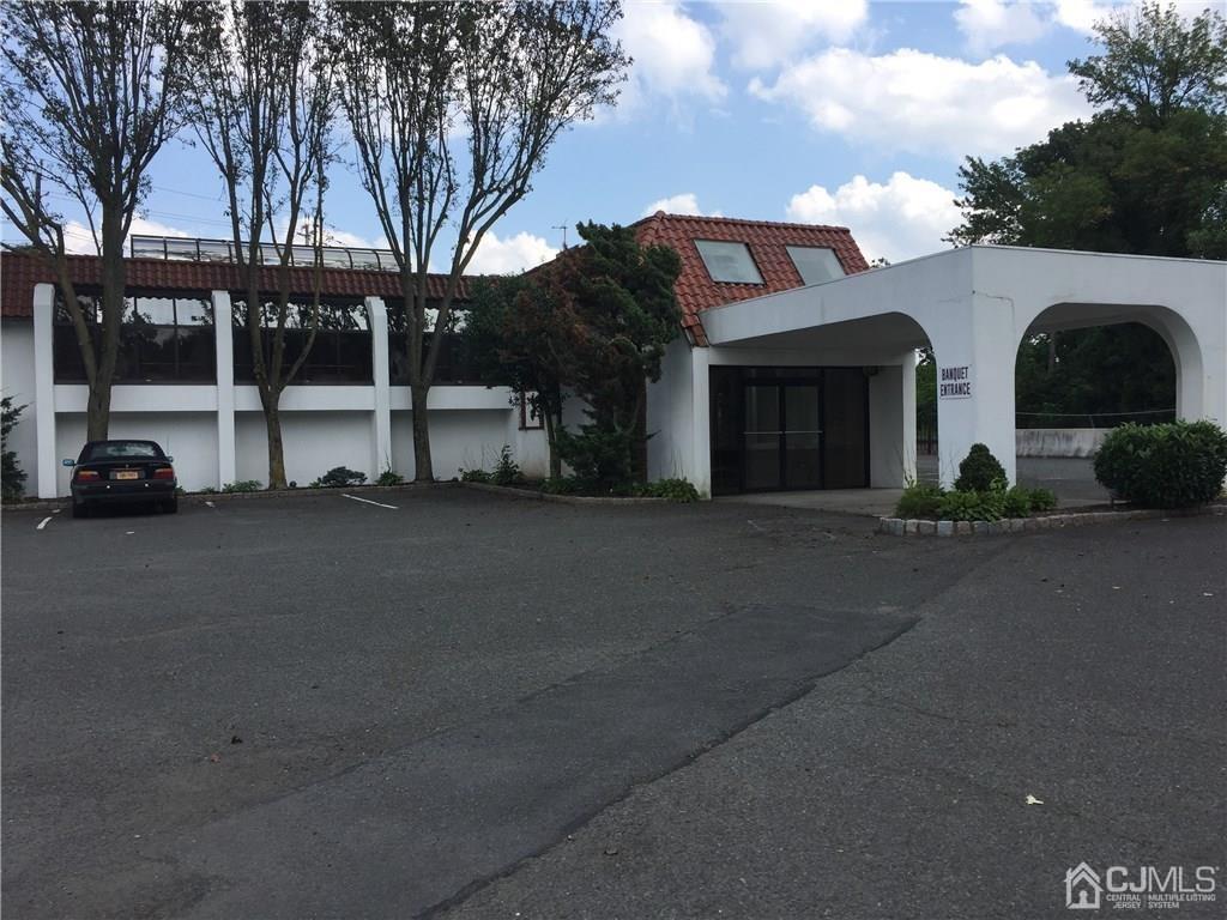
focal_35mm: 29
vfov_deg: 48.2
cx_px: 614
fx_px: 1028
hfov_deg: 61.7
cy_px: 460
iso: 32
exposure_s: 1/1319
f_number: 2.2
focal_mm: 4.15
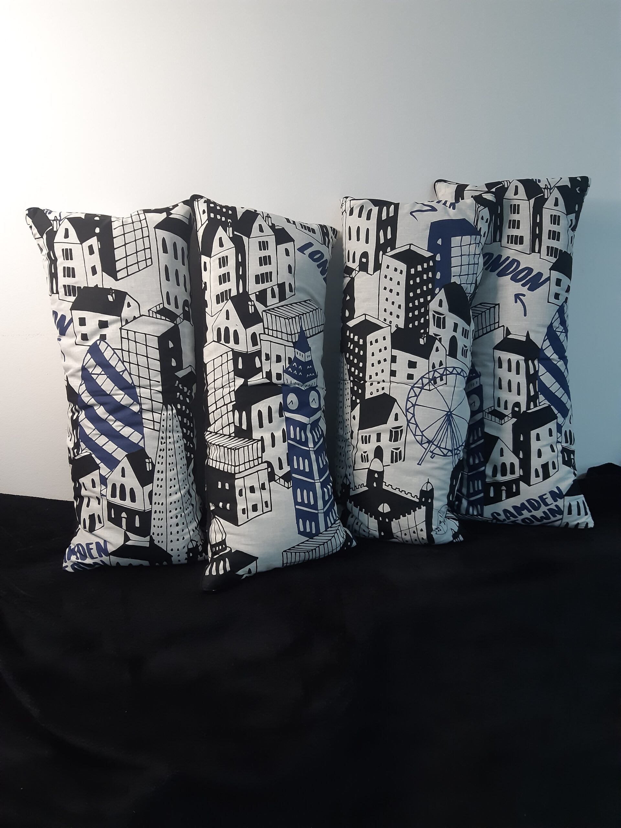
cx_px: 310
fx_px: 622
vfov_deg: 67.3
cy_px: 414
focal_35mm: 26
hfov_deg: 53.1
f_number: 1.7
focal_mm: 3.92
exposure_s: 1/25
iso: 200
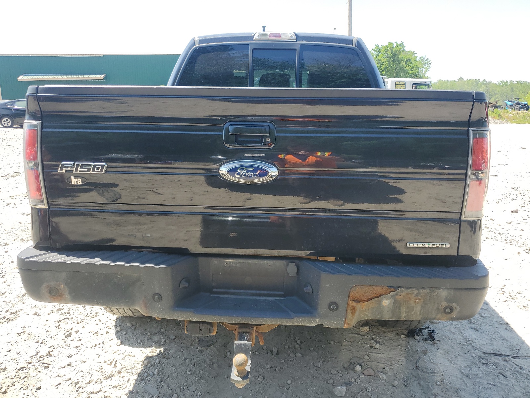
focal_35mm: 26
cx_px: 265
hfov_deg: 67.3
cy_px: 199
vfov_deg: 53.1
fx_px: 398
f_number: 1.5
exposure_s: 1/833
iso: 50
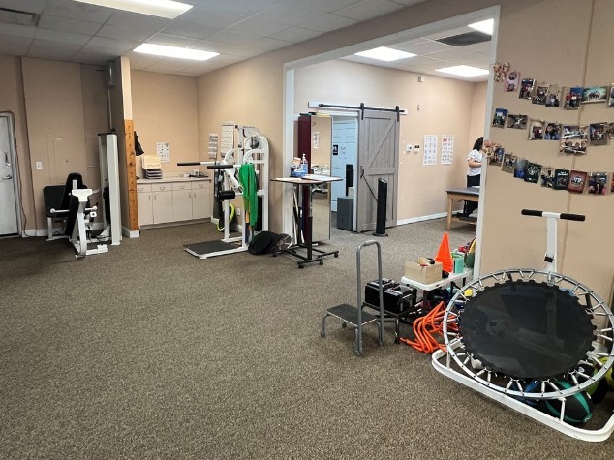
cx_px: 283
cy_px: 204
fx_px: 372
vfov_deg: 63.2
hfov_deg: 78.9
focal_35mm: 21
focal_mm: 1.57
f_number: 1.8
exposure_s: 1/60
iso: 160
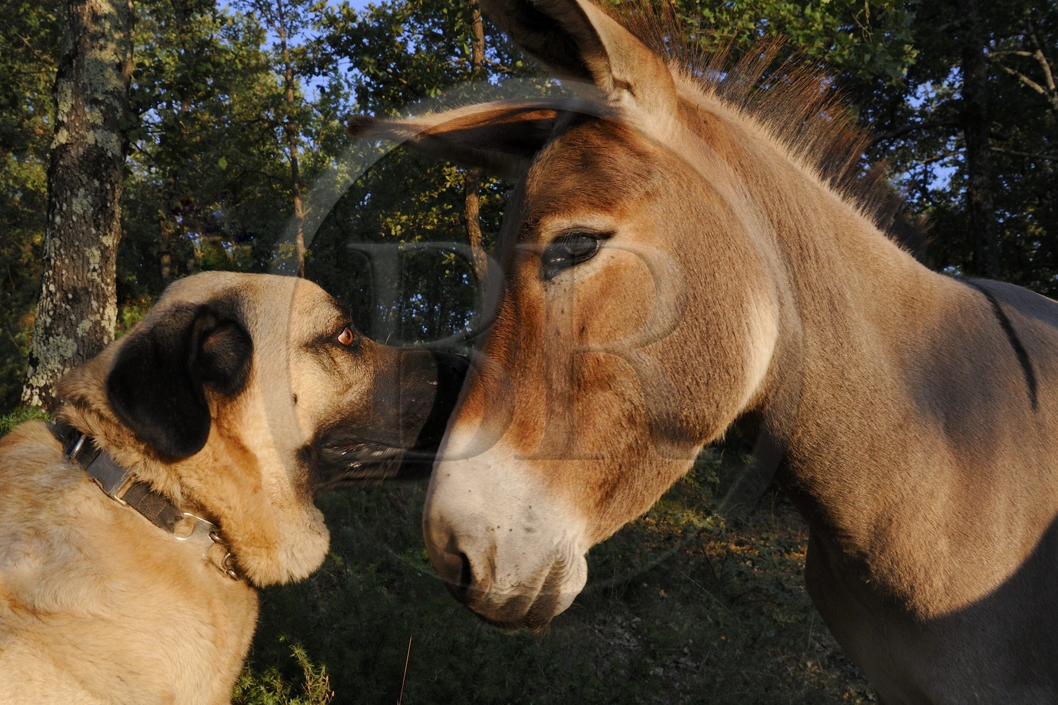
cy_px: 352
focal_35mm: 35
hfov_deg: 54.4
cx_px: 529
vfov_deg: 37.8
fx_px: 1028
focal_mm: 35
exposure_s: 1/80
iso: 400
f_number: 16
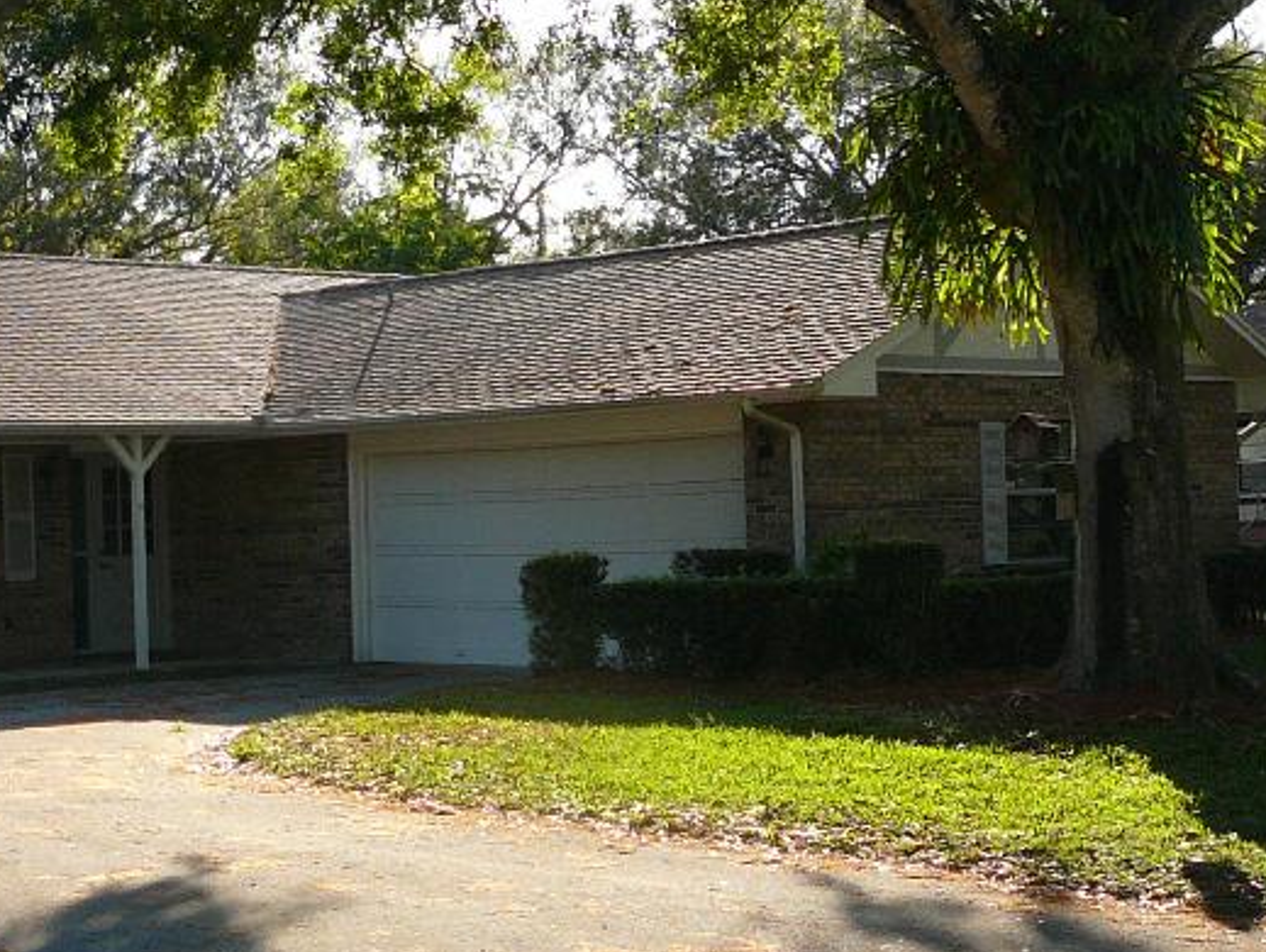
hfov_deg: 27.0
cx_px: 83
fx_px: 2525
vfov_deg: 21.3
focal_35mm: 69
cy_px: 539
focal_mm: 5.2
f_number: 2.8
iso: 80
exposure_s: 1/400
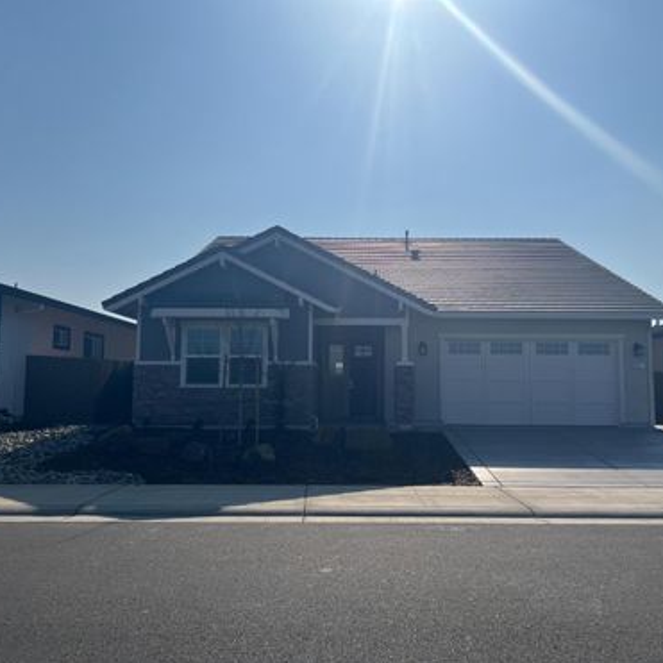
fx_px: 672
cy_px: 333
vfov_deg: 52.5
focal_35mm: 31
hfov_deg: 52.4
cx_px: 365
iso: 50
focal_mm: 5.7
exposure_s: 1/16393
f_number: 1.5
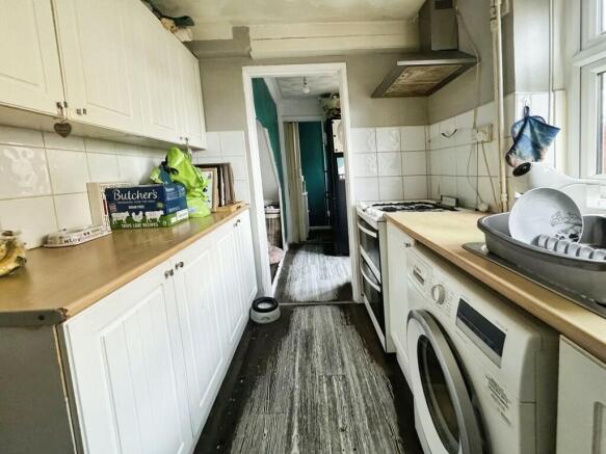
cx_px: 303
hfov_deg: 102.1
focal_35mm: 14
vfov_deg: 85.7
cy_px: 227
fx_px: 245
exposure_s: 1/60
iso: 800
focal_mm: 2.22
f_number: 2.2
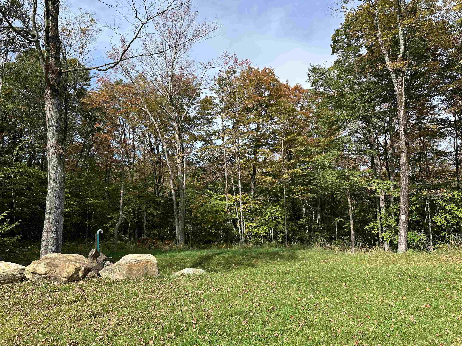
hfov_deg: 71.6
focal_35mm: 24
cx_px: 231
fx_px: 320
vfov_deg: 56.8
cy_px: 173
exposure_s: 1/2353
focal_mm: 6.86
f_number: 1.78
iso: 80
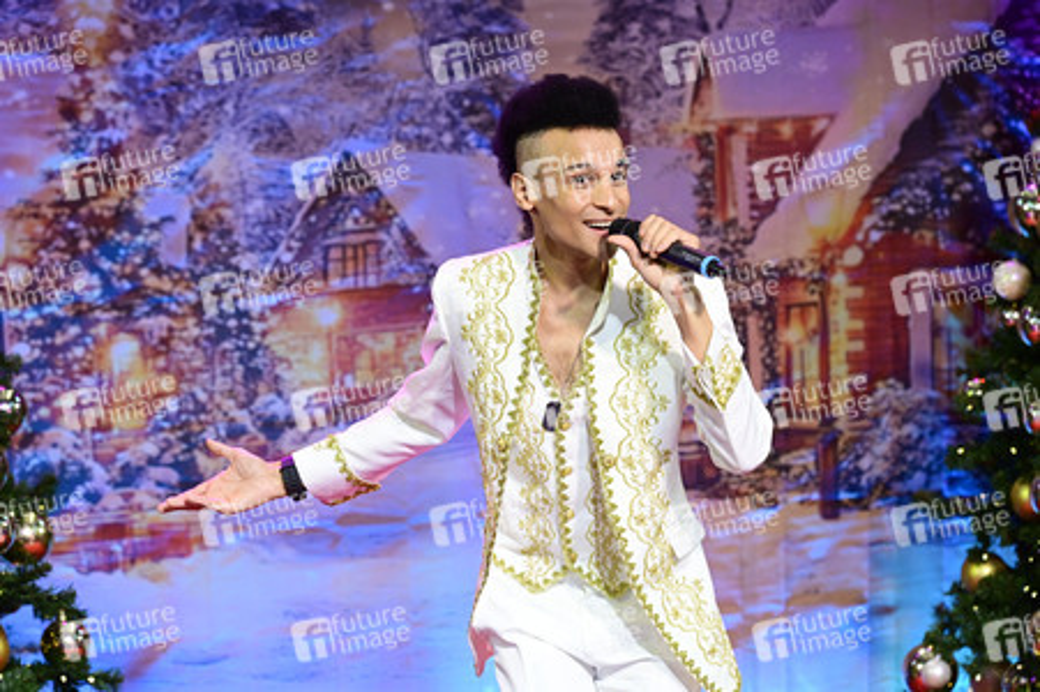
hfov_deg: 12.8
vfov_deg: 8.6
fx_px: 4619
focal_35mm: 160
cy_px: 346
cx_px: 520
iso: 2000
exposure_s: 1/320
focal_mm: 160
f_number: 4.5
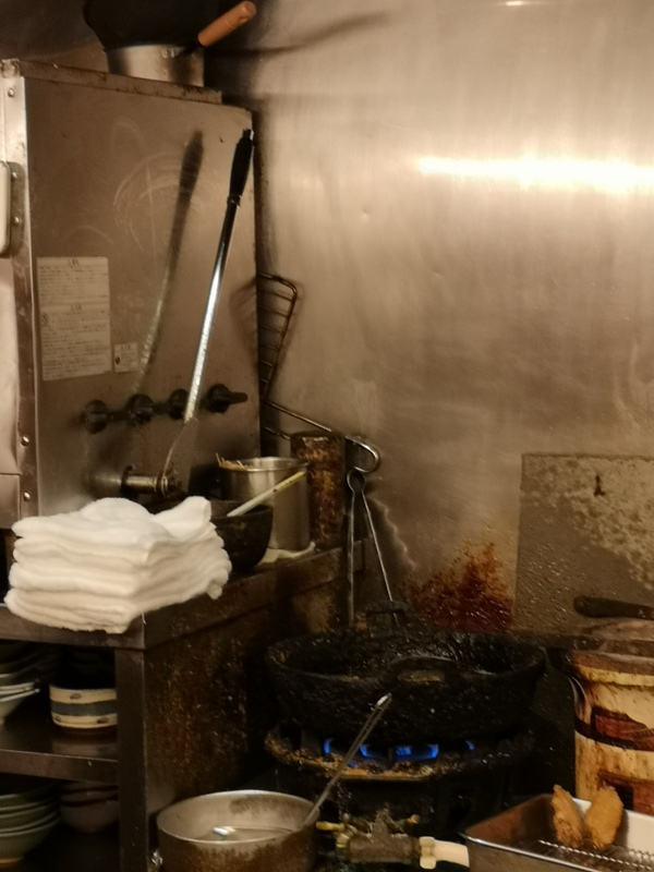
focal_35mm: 70
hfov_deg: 21.0
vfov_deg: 27.8
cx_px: 327
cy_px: 436
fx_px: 1763
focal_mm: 3.95
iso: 160
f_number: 1.8
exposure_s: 1/33.3
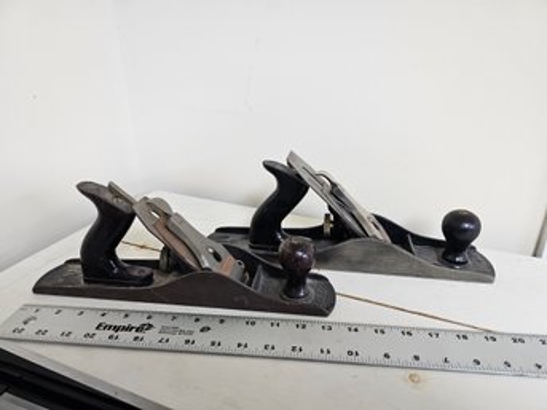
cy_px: 205
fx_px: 363
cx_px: 274
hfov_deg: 73.9
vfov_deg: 58.8
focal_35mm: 23
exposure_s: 1/120
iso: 320
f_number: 1.7
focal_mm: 6.3
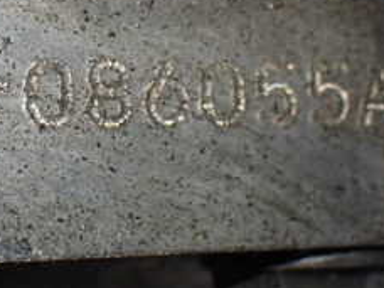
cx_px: 51
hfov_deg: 13.8
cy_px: 84
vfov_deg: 10.4
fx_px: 1575
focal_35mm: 142
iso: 800
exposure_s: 1/80
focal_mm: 9.65
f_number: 3.3
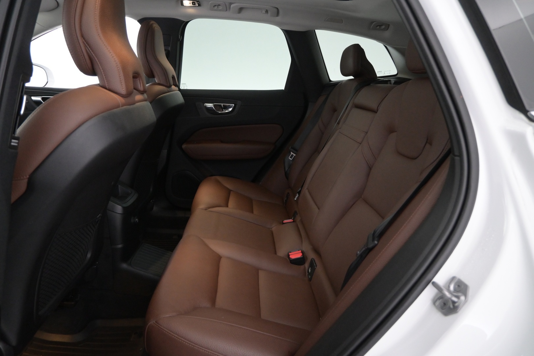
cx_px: 267
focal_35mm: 24
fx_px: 356
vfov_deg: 53.1
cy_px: 178
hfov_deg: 73.7
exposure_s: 1/40
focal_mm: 16
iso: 2500
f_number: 3.5
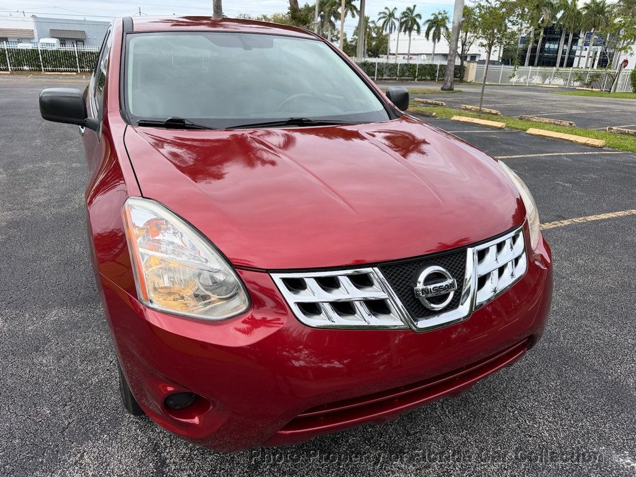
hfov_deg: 71.6
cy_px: 238
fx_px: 441
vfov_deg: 56.8
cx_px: 318
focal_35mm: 24
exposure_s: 1/1493
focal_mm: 6.76
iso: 80
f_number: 1.78
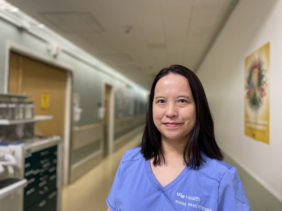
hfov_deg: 67.3
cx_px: 141
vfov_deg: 53.1
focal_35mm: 26
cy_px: 106
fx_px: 212
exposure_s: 1/100
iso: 125
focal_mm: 4.2
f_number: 1.6
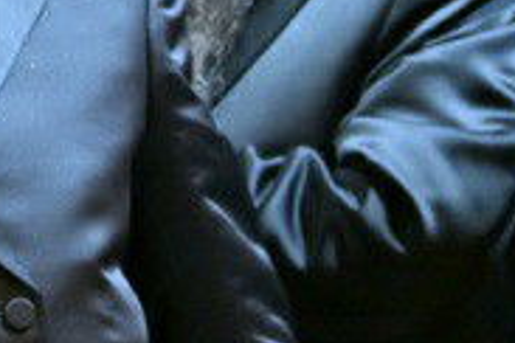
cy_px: -202
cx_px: -307
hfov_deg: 2.0
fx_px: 14648
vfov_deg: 1.3
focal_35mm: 1024
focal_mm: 122
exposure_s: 1/125
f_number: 2.8
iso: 400
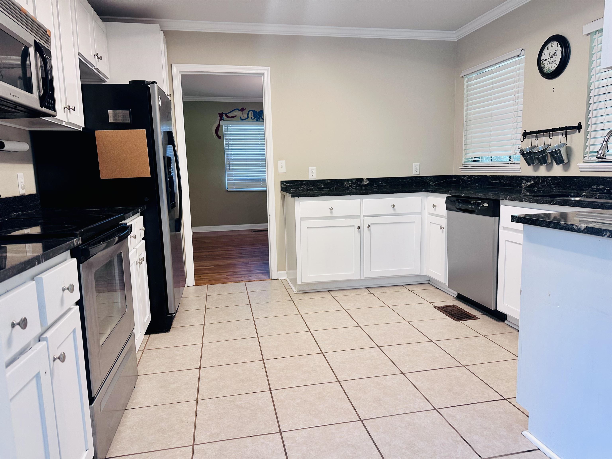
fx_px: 424
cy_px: 230
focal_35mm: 24
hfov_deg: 71.6
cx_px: 306
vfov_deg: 56.8
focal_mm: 6.86
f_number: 1.78
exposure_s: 1/60
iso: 125
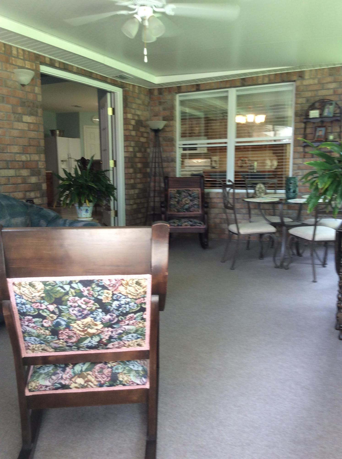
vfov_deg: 56.9
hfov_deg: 44.0
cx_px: 171
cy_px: 230
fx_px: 423
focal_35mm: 32
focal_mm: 3.3
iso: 40
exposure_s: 1/24
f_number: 2.4
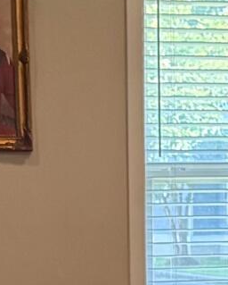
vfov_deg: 8.5
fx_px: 1852
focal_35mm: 220
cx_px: 168
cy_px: 505
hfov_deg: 7.0
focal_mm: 6.76
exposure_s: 1/120
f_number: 1.78
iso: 320
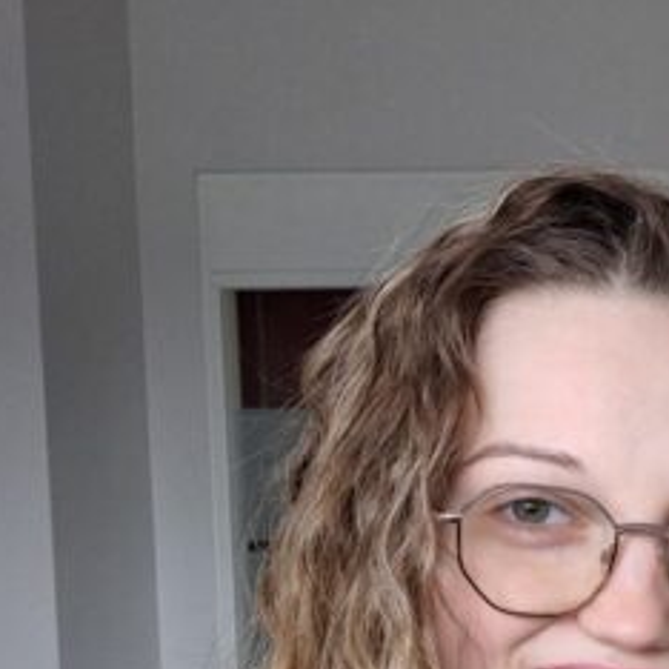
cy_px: 683
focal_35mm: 89
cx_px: 1264
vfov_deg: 18.9
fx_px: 1946
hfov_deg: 16.0
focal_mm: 5.54
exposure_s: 1/50
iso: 125
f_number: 1.8
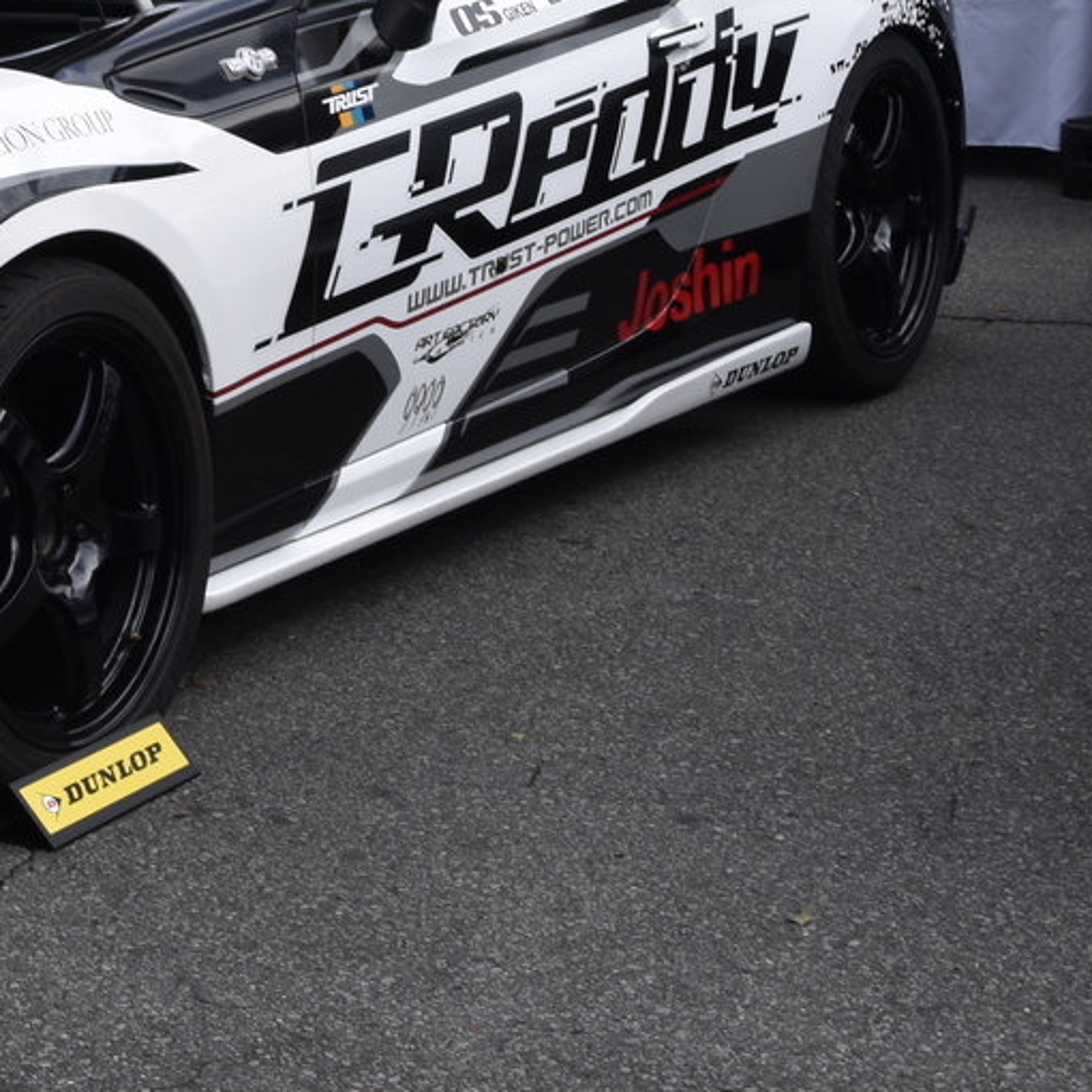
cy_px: 62
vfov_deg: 16.3
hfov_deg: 16.2
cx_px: -62
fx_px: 3747
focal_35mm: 105
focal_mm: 28
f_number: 10
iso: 160
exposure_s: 1/80
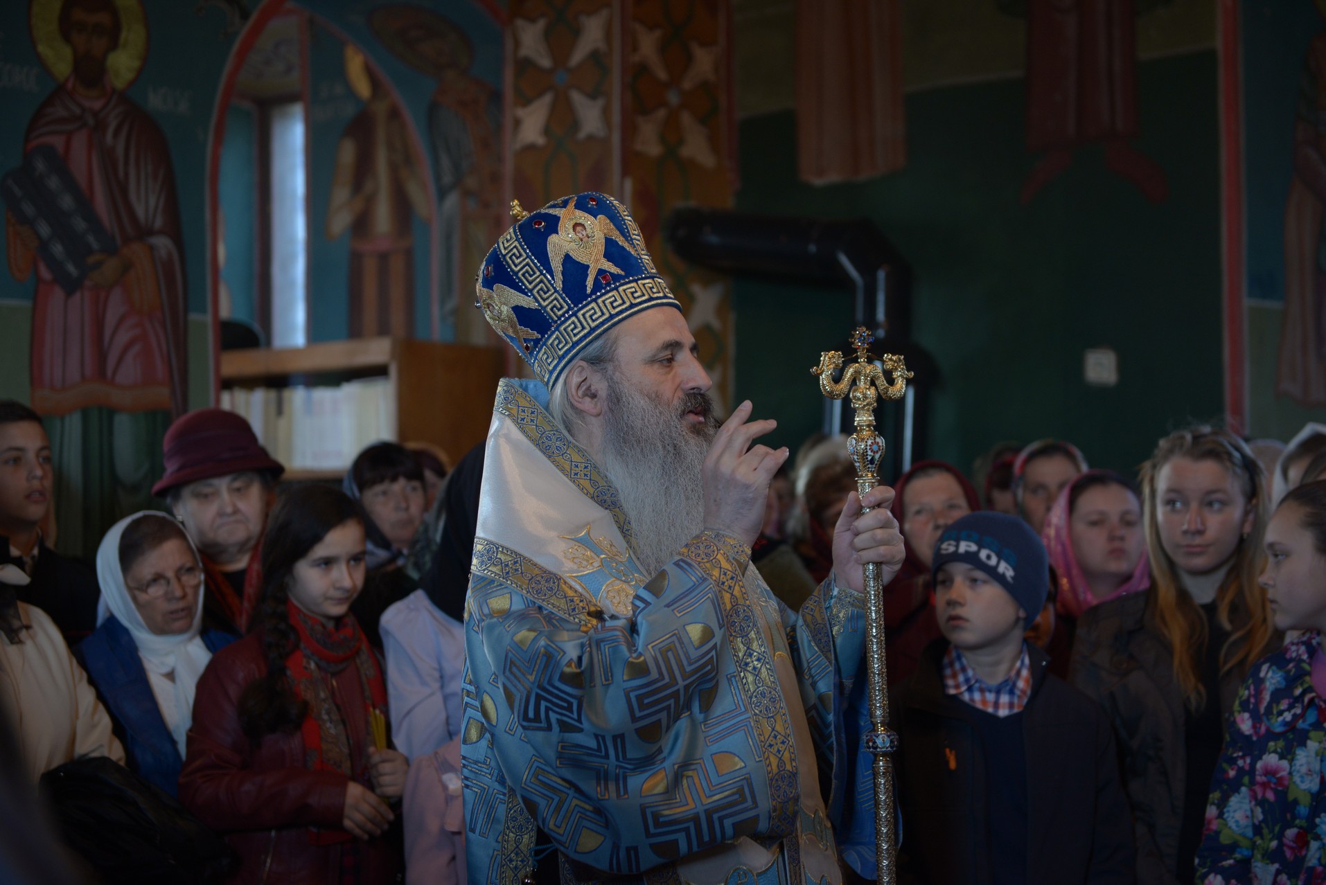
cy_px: 442
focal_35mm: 70
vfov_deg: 19.5
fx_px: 2579
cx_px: 663
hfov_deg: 28.8
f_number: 2.8
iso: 640
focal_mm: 70
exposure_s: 1/80
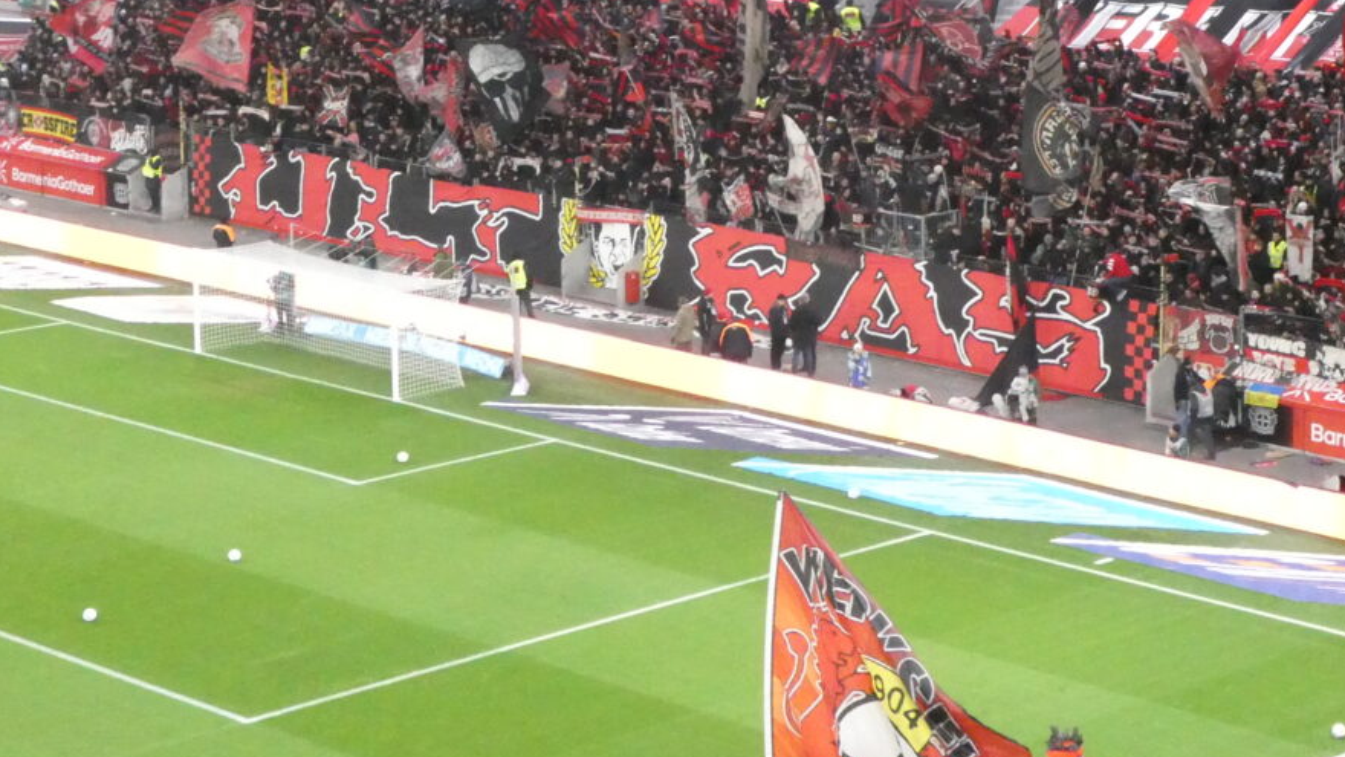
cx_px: 816
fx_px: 3531
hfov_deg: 21.5
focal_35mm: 99
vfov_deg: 12.1
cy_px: -3
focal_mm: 9
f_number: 4.1
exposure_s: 1/80
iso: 1600
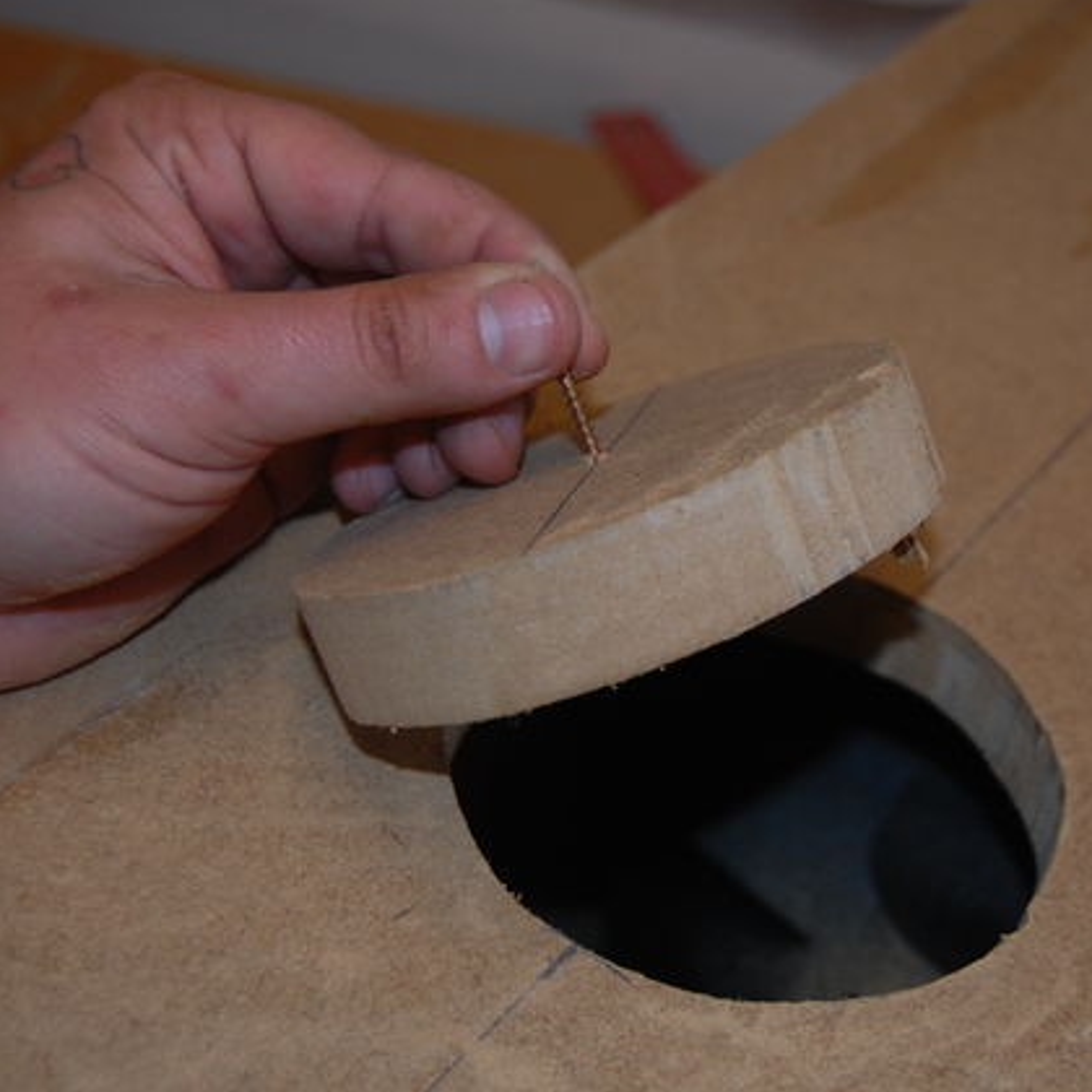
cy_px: 543
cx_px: 744
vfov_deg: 27.7
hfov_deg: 27.5
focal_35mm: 62
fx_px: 2213
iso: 400
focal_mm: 32
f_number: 4.5
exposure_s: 1/60
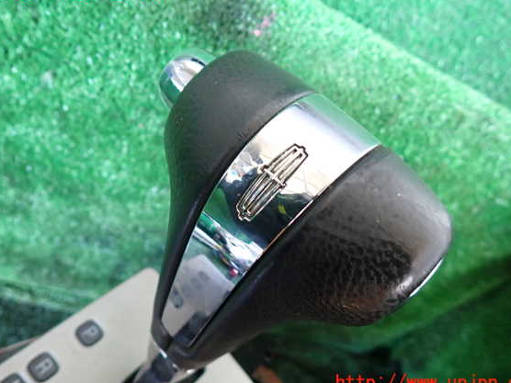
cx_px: 267
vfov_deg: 51.4
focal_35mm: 27
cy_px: 188
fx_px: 399
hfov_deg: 65.3
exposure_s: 1/30
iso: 400
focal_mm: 4.5
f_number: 2
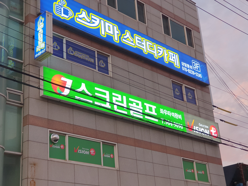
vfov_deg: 28.0
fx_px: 373
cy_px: 93
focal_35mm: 52
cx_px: 124
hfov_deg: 36.8
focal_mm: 6
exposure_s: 1/30
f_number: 2.4
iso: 50
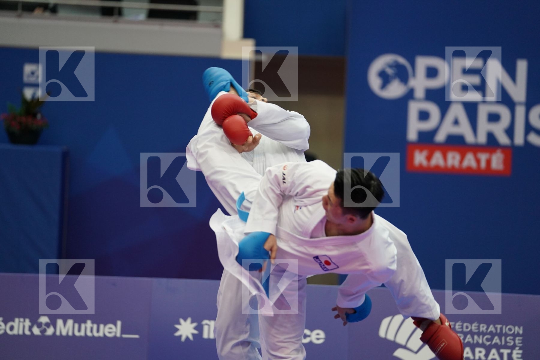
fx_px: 2610
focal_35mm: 174
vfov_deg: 7.9
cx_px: 270
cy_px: 180
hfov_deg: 11.8
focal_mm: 174
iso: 2500
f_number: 2.8
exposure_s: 1/1000
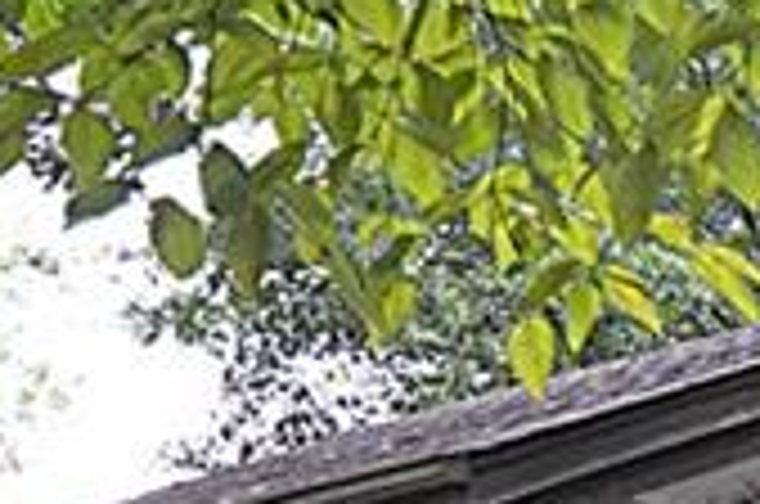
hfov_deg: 15.8
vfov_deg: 11.2
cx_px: 1174
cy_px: 704
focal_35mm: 118
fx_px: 2487
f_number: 4
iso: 720
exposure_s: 1/60
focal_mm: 13
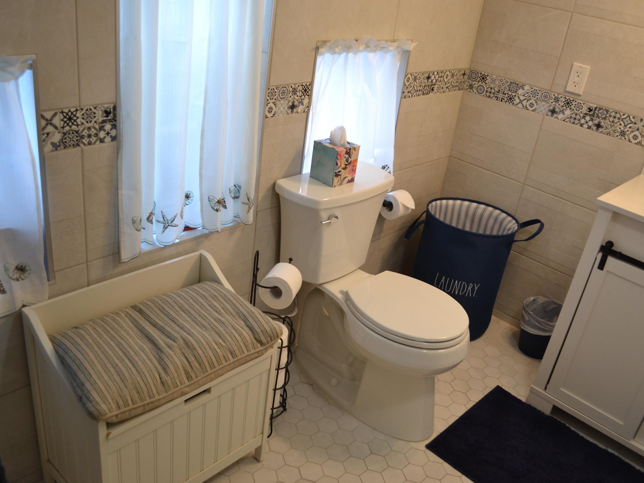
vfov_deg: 46.8
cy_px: 240
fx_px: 558
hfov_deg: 59.9
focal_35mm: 30
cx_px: 334
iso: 400
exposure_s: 1/60
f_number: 3.5
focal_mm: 18
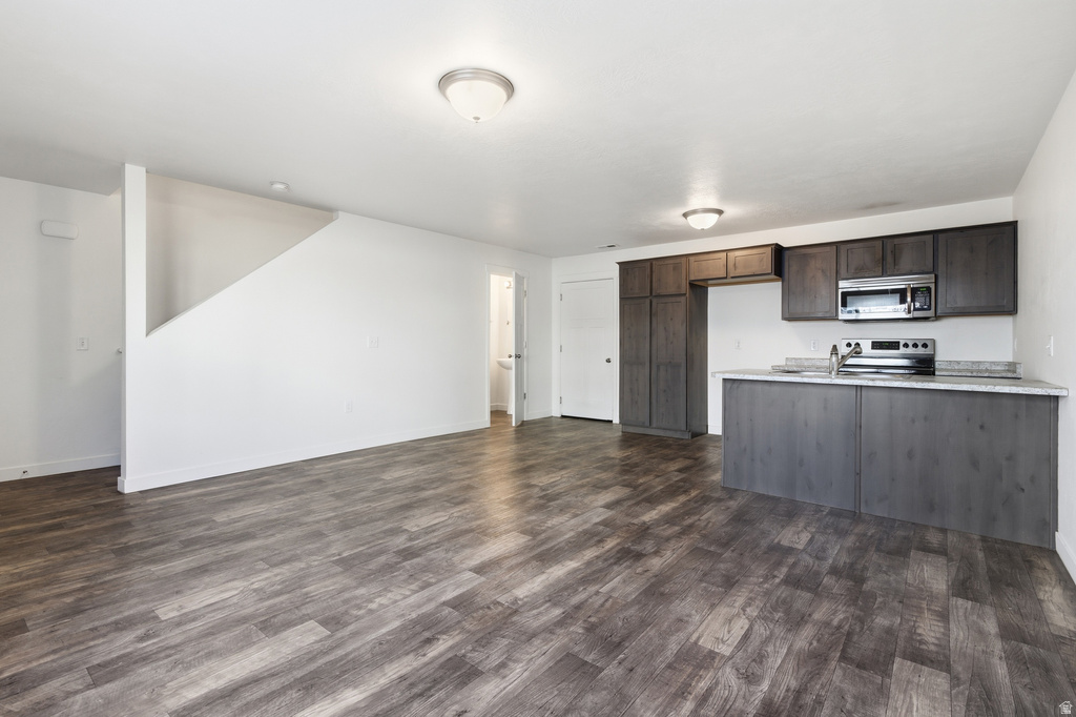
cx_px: 538
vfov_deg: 73.7
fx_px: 478
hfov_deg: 96.8
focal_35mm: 16
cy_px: 358
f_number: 9
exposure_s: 1/25
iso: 250
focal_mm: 16
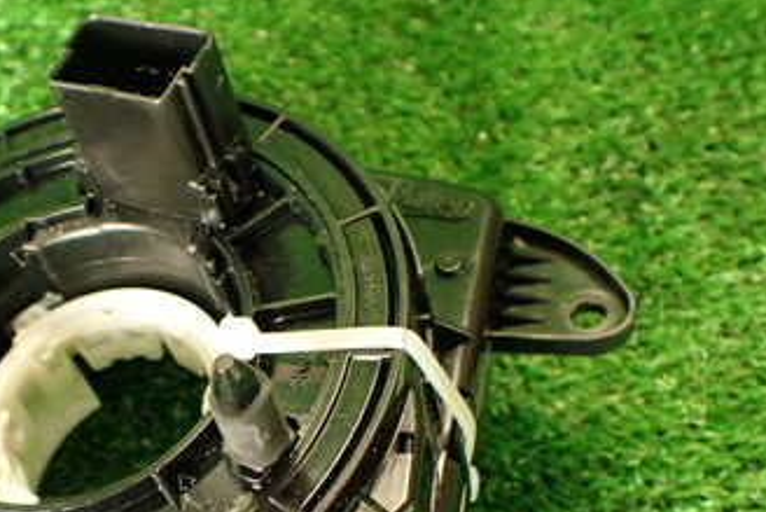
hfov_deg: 33.8
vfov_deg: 23.1
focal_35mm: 57
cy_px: 482
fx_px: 1213
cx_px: 131
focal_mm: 5.4
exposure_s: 1/30
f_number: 2.3
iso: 320
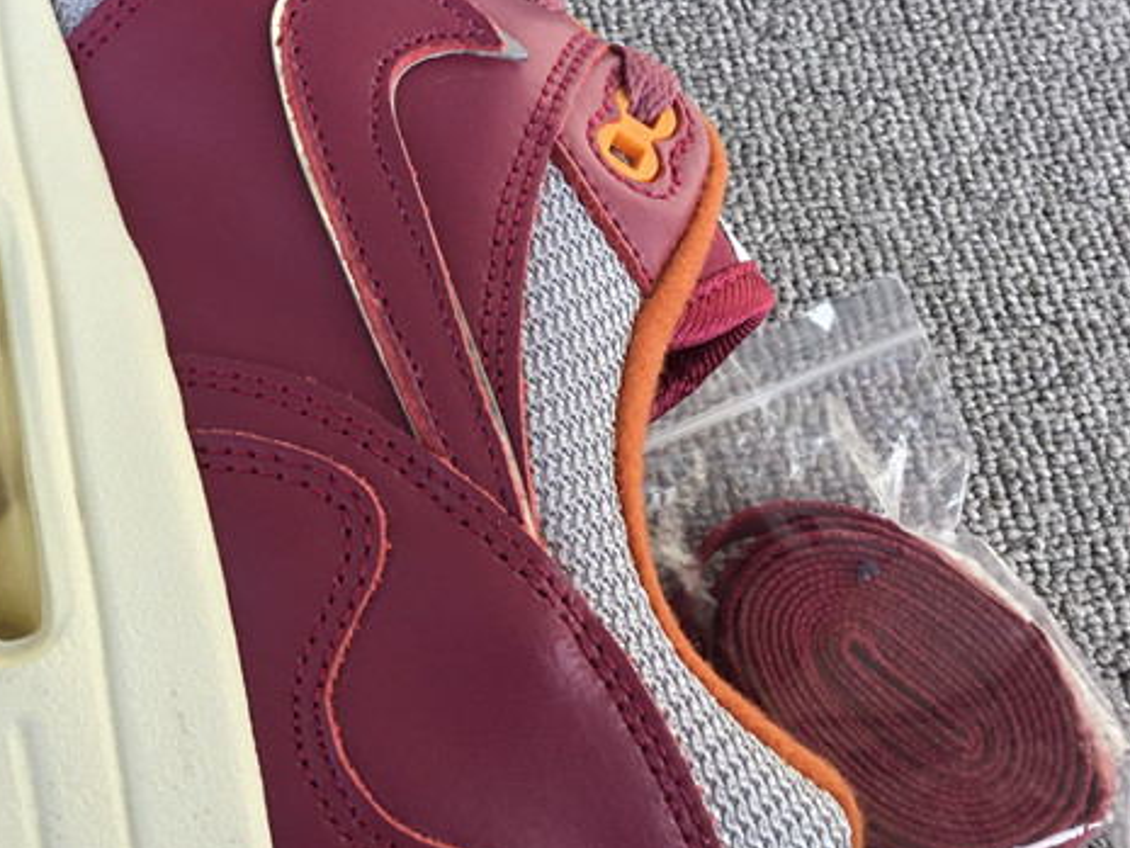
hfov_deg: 31.2
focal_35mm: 60
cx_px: 202
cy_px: 303
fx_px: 1959
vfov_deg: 24.3
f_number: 2.4
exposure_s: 1/278
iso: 25
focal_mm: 3.3
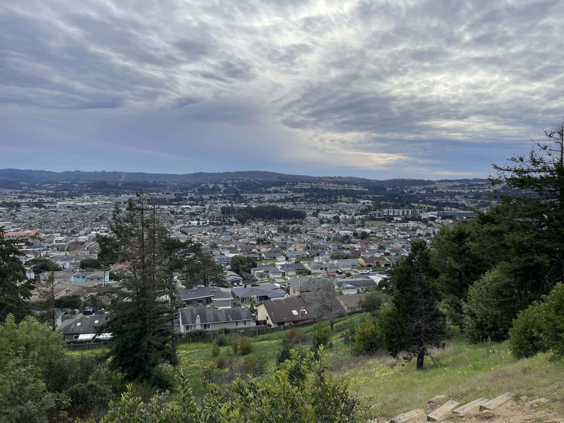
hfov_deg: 69.4
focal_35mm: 25
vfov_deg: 54.9
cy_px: 212
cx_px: 282
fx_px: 407
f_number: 1.6
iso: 32
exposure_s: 1/3663
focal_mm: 5.1
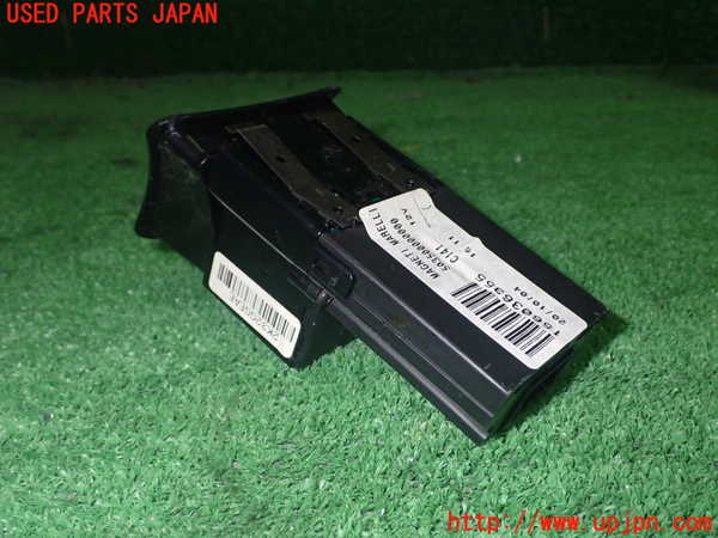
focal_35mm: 36
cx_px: 359
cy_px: 269
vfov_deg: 39.7
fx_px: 747
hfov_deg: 51.4
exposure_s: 1/40
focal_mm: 6.37
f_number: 10
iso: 640
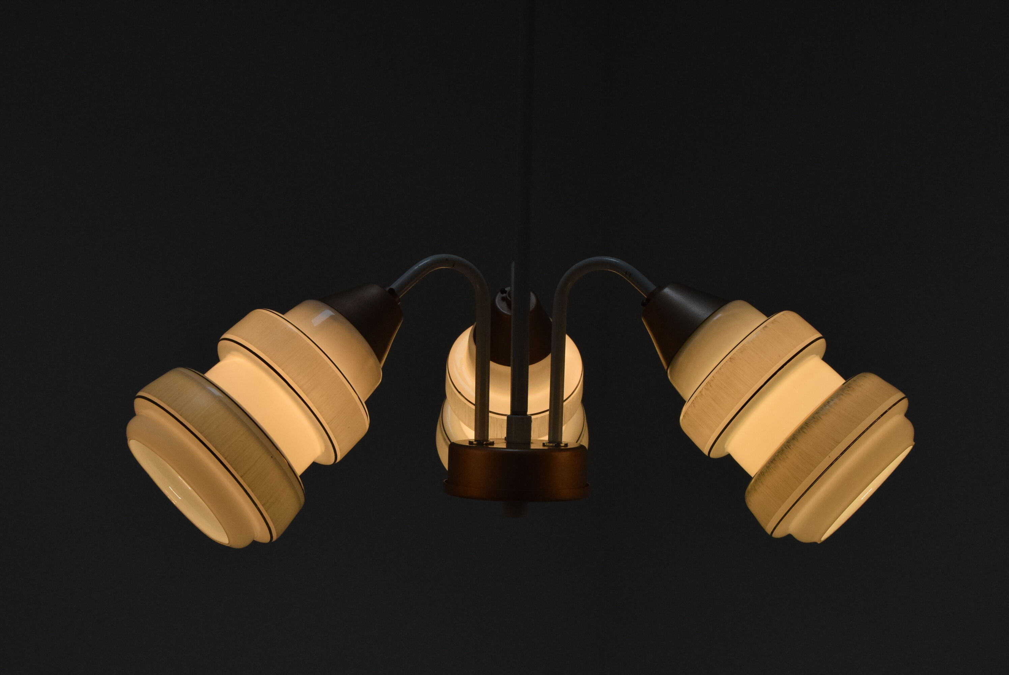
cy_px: 338
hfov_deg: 35.0
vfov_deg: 23.8
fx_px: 1599
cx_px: 504
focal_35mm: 57
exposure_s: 1/500
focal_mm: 38
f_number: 11
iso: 1600
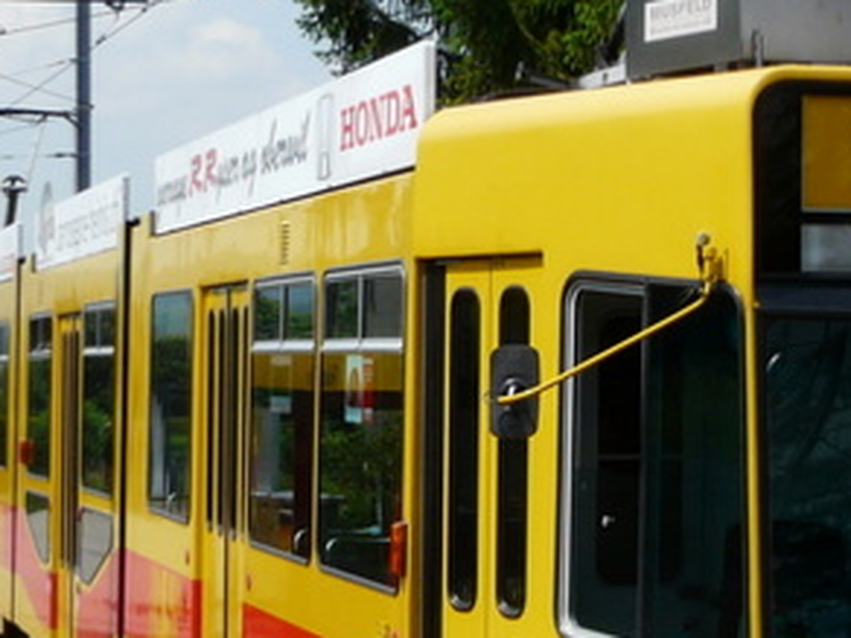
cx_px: 504
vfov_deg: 10.8
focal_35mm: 137
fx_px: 3368
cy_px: 382
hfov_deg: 14.4
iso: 100
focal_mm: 6.5
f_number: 5.6
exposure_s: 1/320
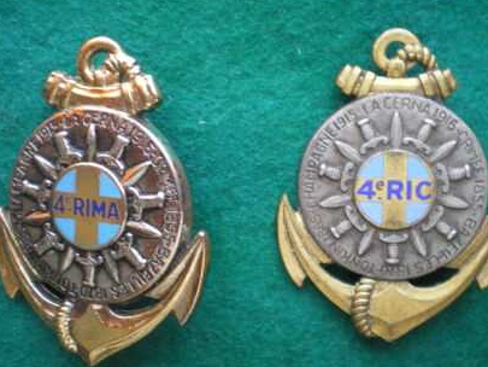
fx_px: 635
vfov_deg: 32.1
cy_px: 210
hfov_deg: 42.1
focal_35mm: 45
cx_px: 245
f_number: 3.1
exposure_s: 1/50
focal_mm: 6.3
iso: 320
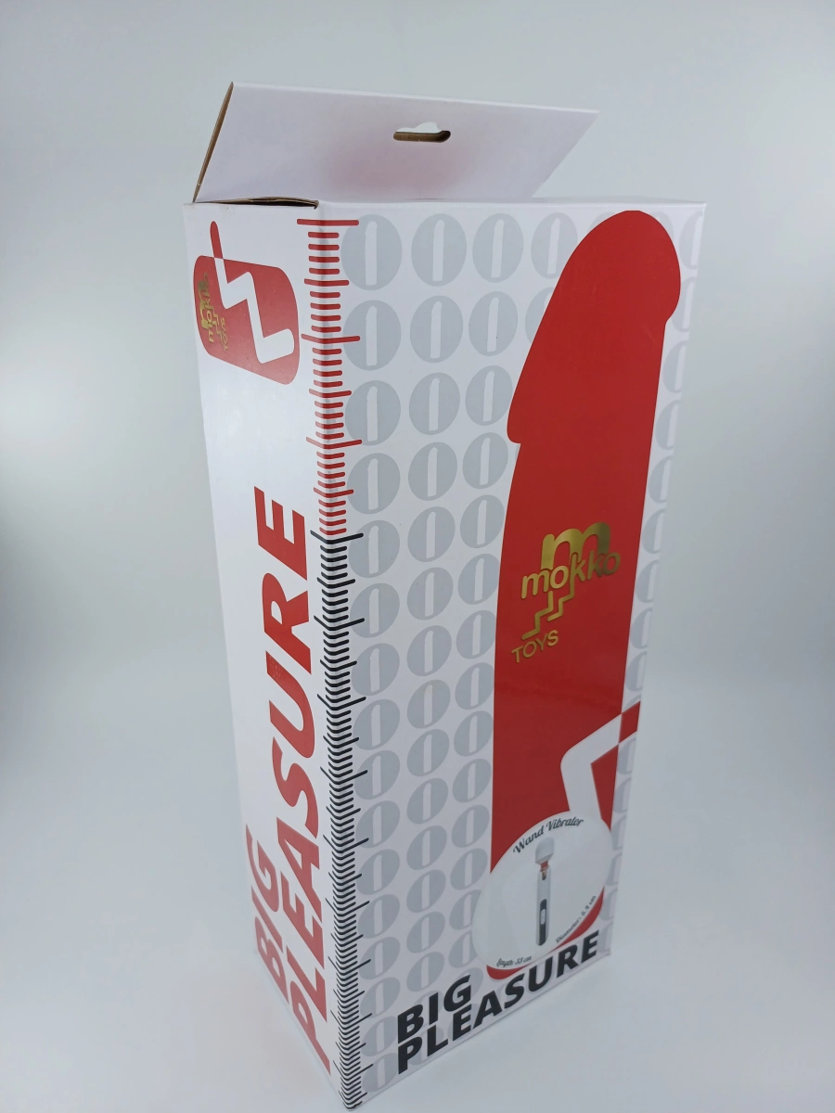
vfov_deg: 69.4
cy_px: 556
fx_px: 804
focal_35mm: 25
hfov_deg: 54.9
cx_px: 418
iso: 50
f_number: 1.8
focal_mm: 4.65
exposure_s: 1/492
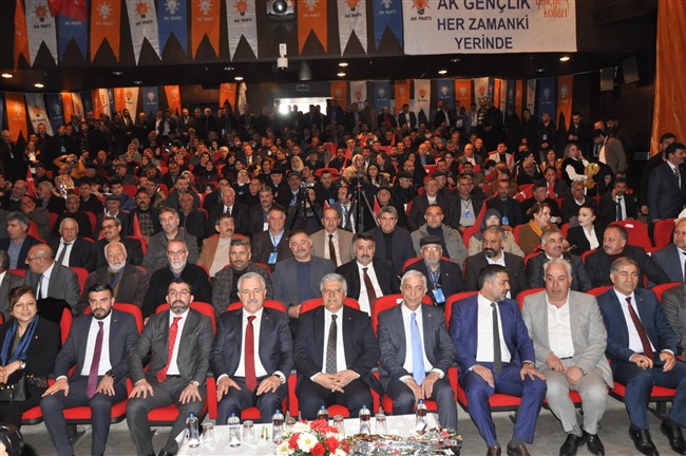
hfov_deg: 67.4
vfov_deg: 47.8
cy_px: 228
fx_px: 514
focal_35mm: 27
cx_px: 343
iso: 1250
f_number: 4.5
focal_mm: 18
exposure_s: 1/60
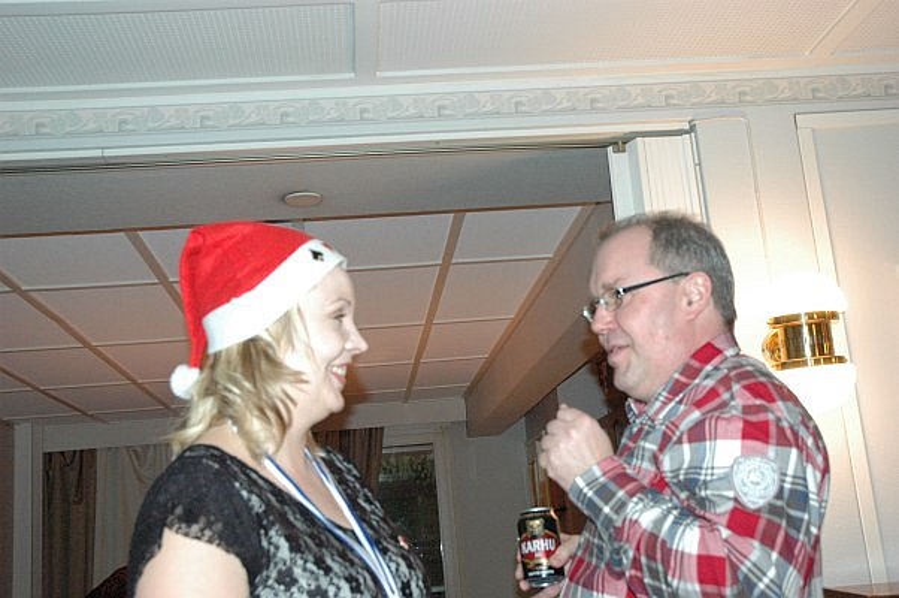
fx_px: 1085
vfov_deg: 30.8
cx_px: 450
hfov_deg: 45.0
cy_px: 299
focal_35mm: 44
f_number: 5
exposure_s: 1/60
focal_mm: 29
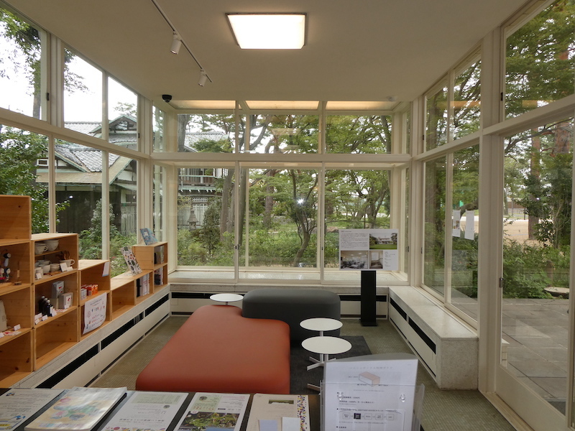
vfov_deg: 56.8
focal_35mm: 24
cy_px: 216
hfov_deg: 71.6
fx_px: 399
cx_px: 288
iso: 80
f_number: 3.3
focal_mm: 4.3
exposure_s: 1/100
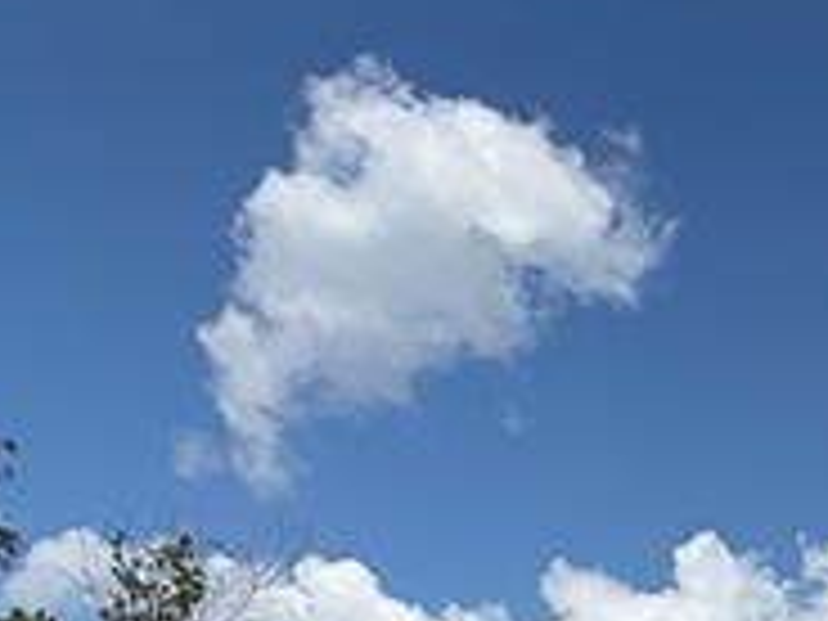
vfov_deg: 14.8
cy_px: 1318
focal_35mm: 78
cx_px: 1544
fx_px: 1866
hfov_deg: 18.6
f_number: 2.2
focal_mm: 2.22
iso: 50
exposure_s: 1/1961
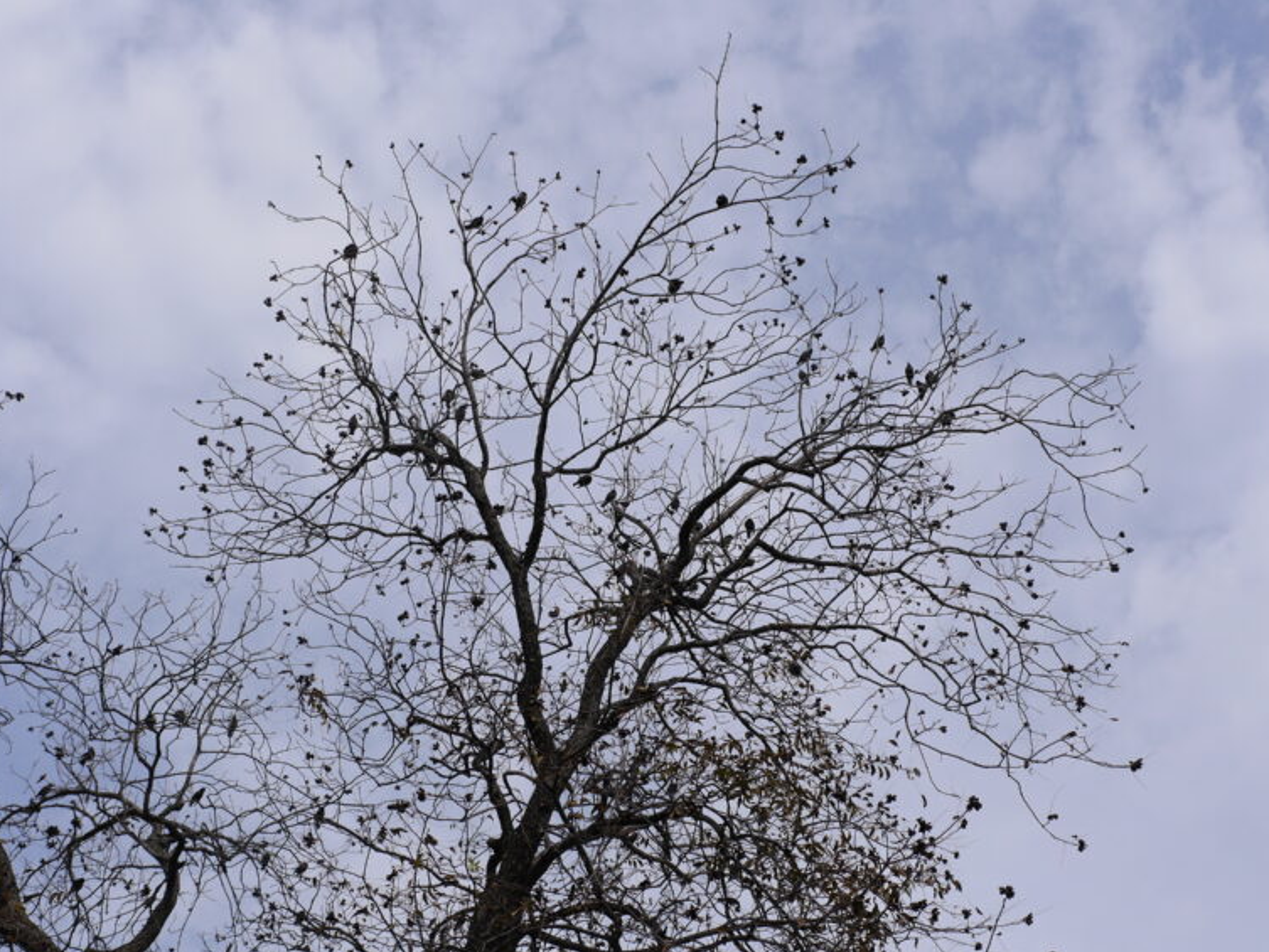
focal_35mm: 51
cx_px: 635
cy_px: 484
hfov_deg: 37.5
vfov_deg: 28.6
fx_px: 1870
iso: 200
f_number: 5
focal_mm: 25
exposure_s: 1/1600
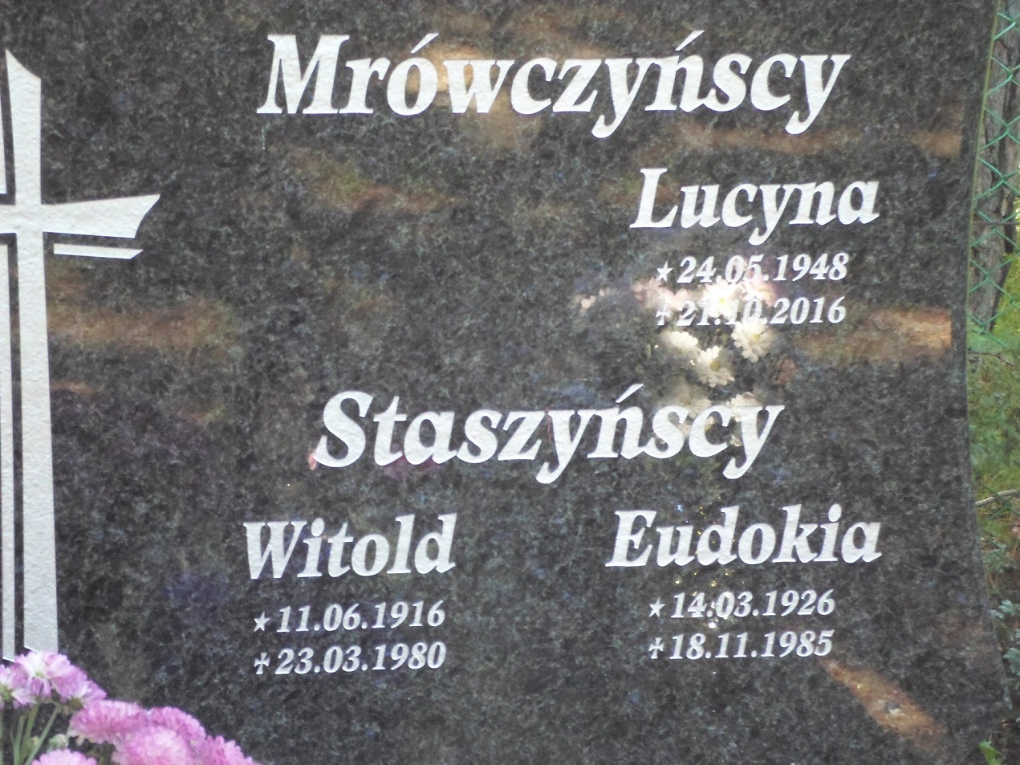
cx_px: 510
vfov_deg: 14.8
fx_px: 2946
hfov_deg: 19.6
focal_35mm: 100
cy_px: 382
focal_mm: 18
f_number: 5.2
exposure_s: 1/30
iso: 400
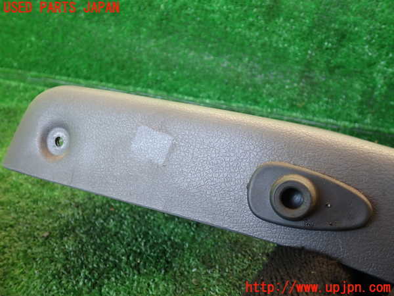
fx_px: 341
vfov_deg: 46.8
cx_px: 197
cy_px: 148
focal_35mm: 30
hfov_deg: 60.0
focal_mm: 5.4
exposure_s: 1/60
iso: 125
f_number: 2.3
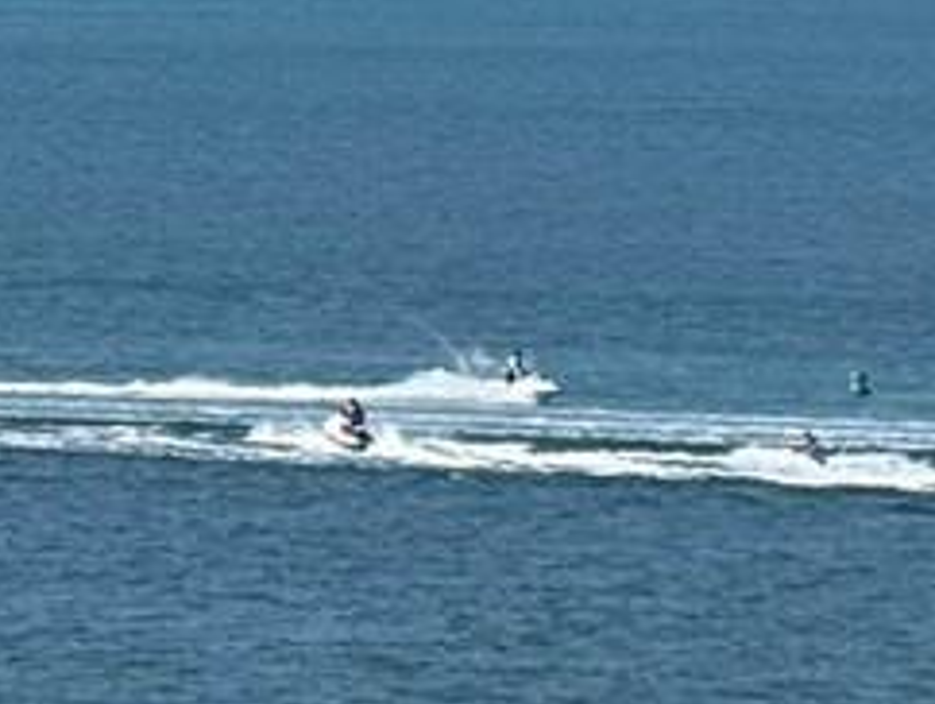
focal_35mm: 792
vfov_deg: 1.9
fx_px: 21414
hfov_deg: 2.5
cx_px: -1070
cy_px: 553
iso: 64
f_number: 2.8
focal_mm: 15.66
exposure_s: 1/2525
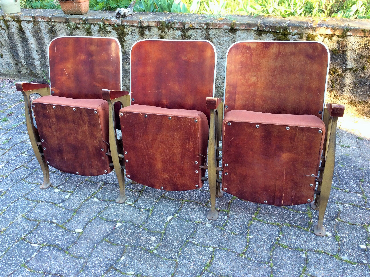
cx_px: 185
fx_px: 342
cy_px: 138
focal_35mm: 32
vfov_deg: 44.1
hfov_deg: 56.9
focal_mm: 3.3
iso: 32
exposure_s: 1/33
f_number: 2.4
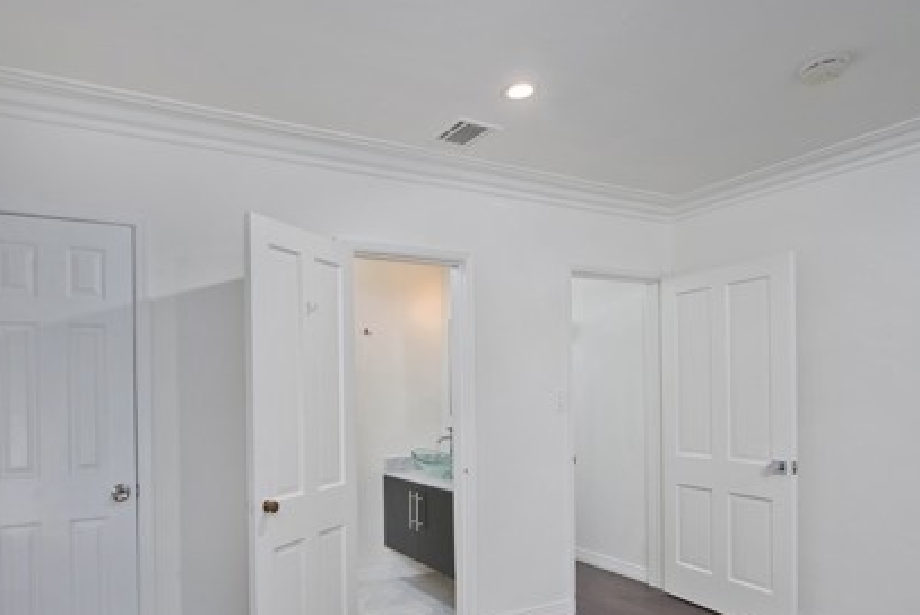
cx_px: 332
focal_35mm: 22
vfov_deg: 56.6
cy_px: 386
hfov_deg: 76.8
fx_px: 563
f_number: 7.1
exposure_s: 1/200
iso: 400
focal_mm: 14
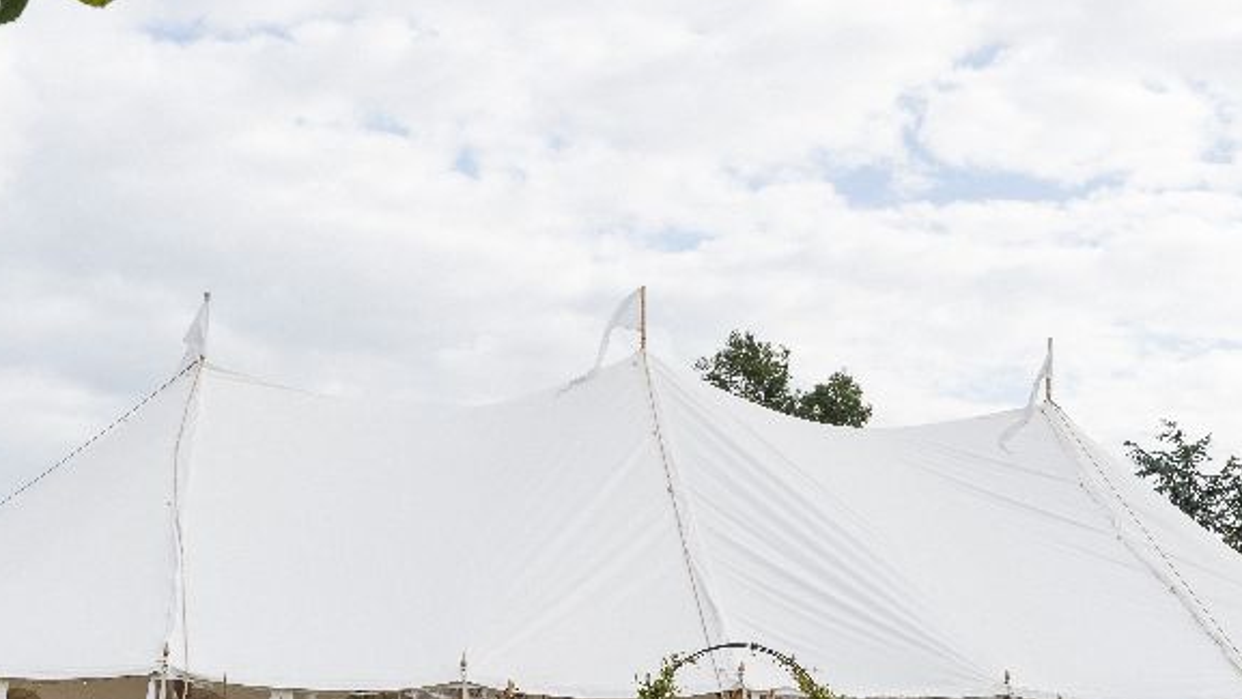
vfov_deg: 19.7
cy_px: 286
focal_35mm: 61
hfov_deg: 34.3
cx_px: 680
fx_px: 2010
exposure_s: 1/1000
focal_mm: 28
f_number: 8
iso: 500
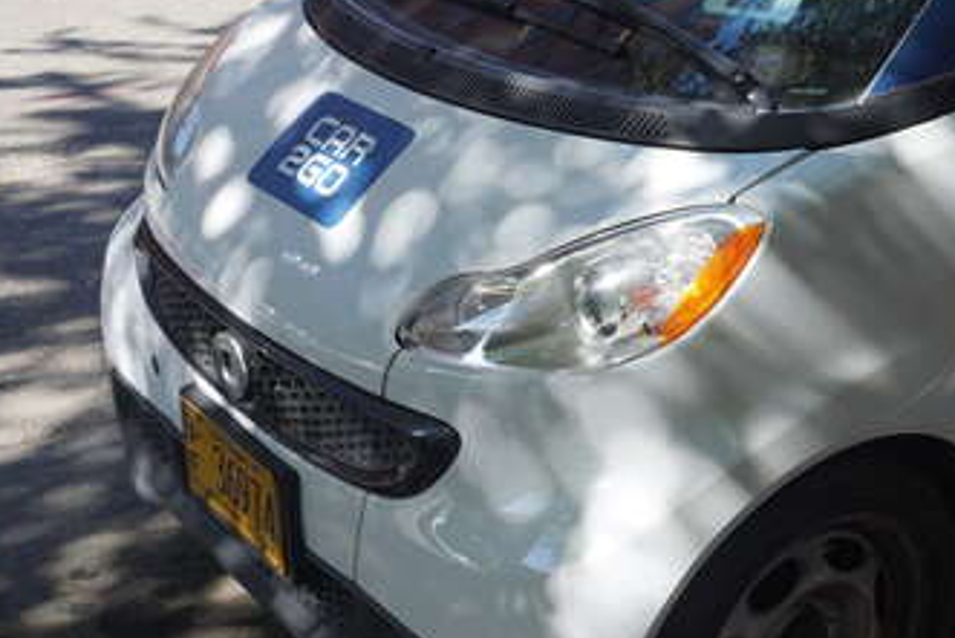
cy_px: 241
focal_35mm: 58
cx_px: 897
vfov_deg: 23.3
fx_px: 1539
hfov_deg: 32.4
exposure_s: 1/80
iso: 100
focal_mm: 16
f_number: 6.3
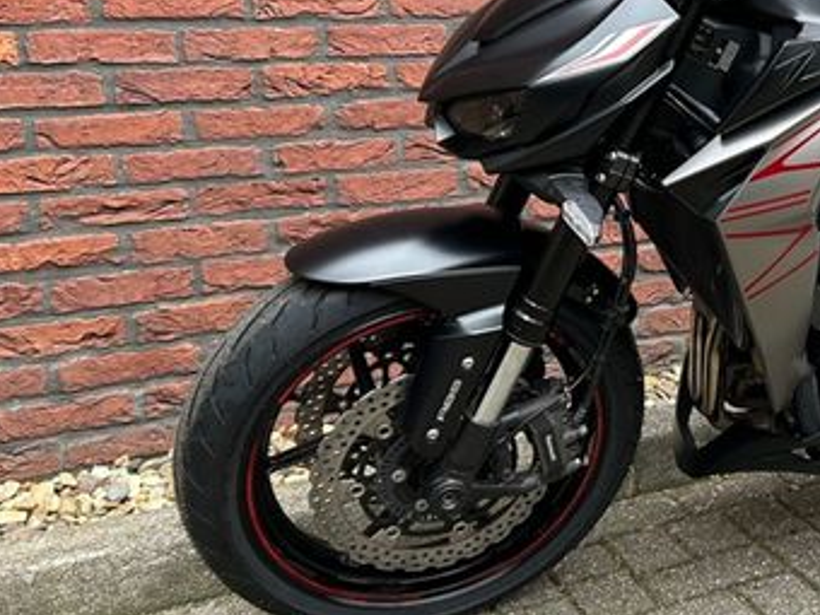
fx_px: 1161
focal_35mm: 49
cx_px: 752
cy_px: 193
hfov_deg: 36.3
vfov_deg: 29.4
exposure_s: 1/65
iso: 125
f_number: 1.5
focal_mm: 5.7
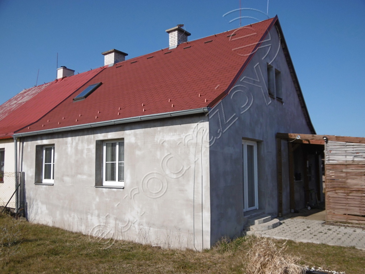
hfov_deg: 56.8
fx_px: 337
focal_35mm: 32
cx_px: 182
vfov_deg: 44.2
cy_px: 137
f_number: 8.8
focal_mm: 5.8
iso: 100
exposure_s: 1/320
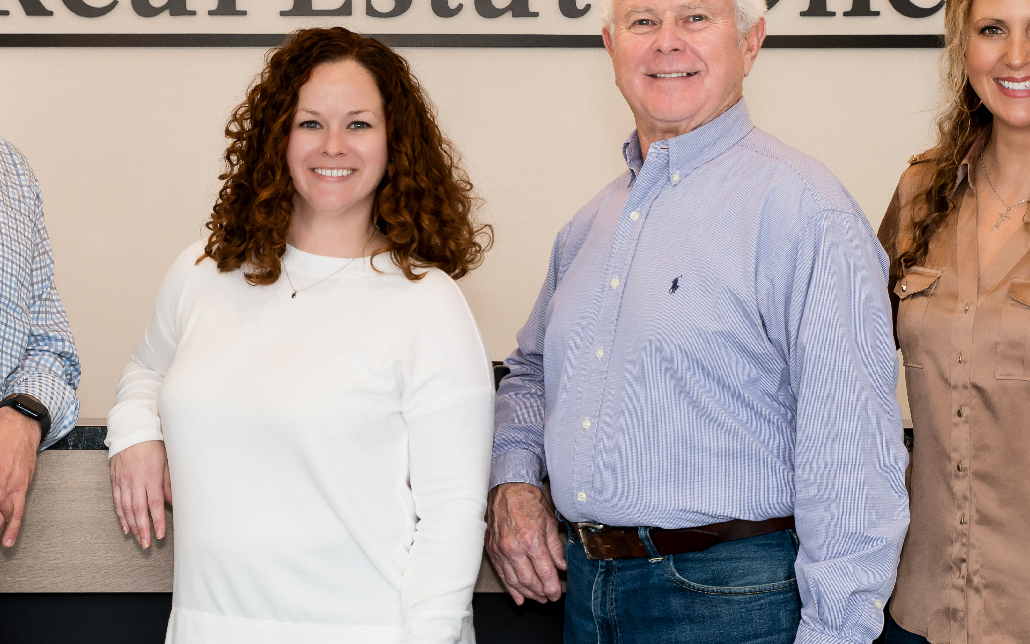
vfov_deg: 14.3
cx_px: 447
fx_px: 2554
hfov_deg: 22.8
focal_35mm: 91
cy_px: 246
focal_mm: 48
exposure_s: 1/60
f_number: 6.3
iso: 640
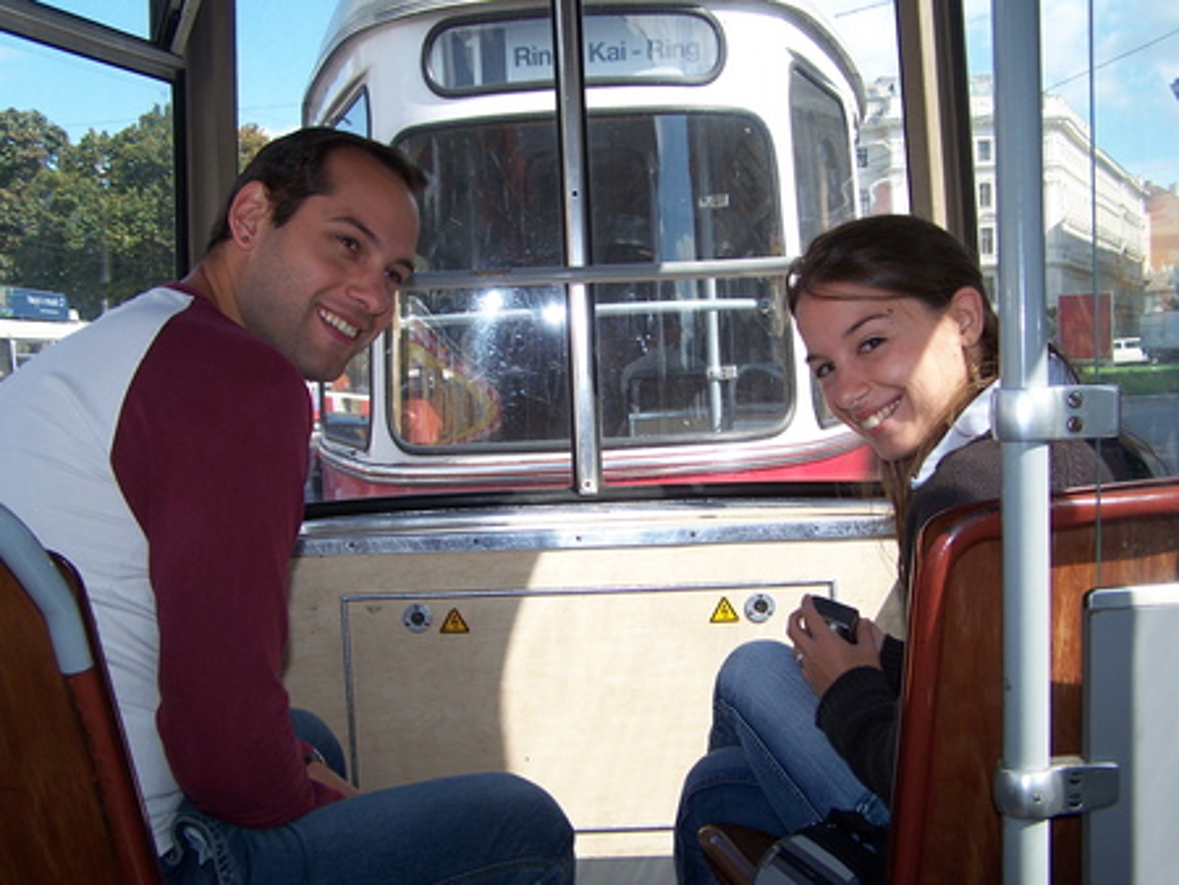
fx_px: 1295
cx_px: 590
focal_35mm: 38
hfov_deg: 49.0
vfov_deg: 37.8
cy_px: 442
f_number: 2.8
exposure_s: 1/500
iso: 80
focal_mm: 6.3
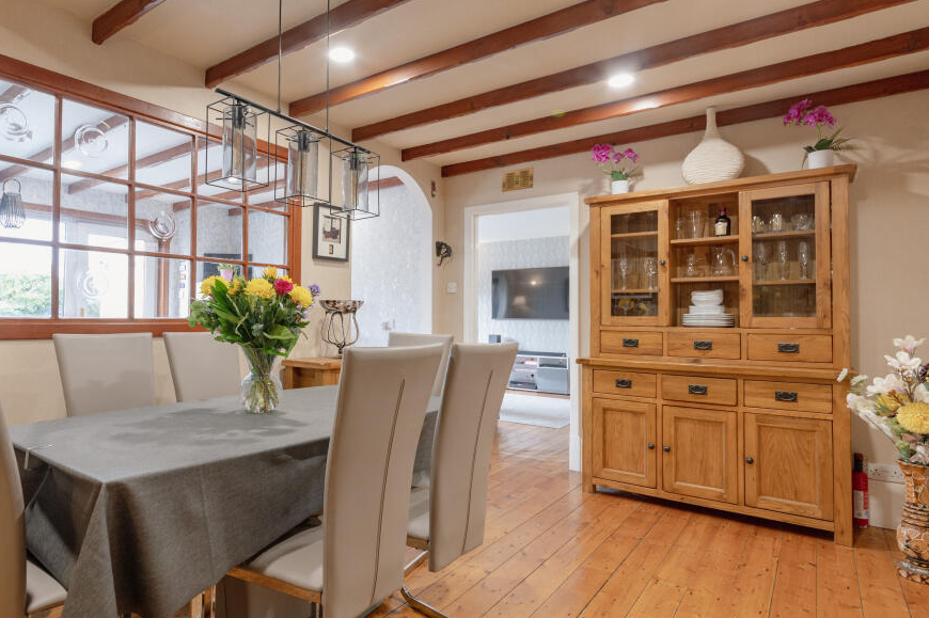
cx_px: 389
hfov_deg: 83.3
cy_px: 302
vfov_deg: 61.9
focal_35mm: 20
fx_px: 516
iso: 400
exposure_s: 1/10
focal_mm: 17
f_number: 8
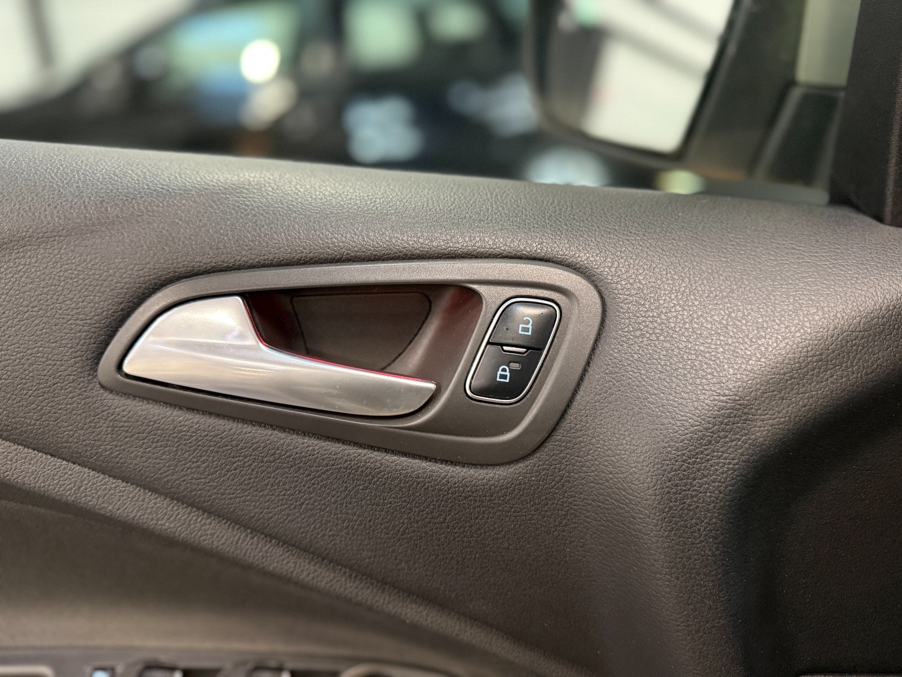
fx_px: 625
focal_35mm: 24
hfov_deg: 71.6
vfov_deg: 56.8
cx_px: 451
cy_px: 338
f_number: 1.78
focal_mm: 6.76
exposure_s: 1/33
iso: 800
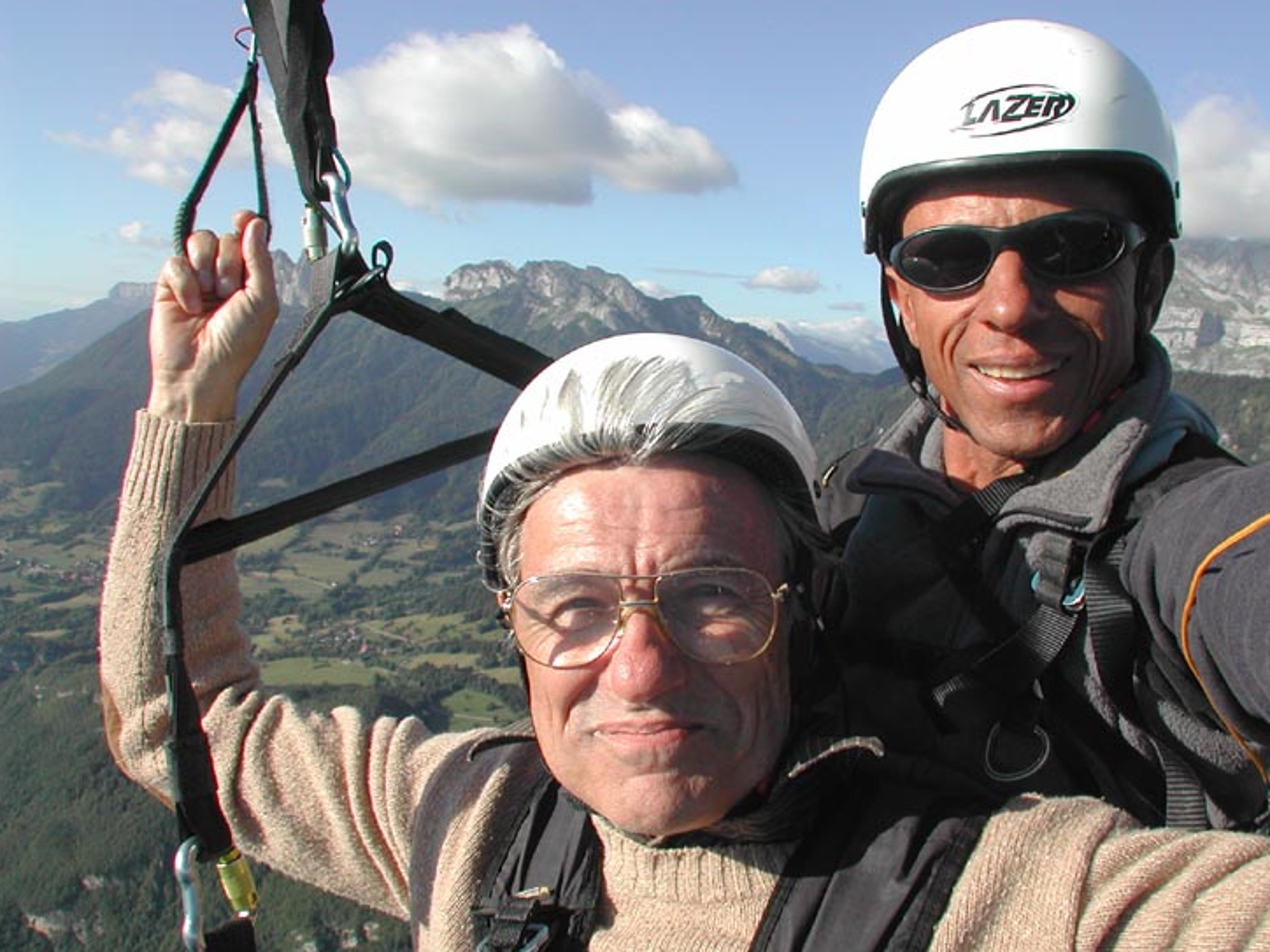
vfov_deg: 34.3
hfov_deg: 44.7
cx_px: 693
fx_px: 1541
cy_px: 501
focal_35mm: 42
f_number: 7.6
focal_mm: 8
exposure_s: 1/179
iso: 100
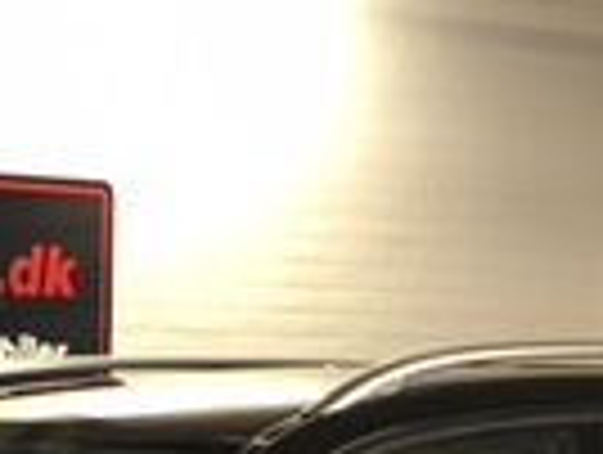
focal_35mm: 138
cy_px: 935
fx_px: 2408
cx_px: -40
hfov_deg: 14.0
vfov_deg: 9.9
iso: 160
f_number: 2.2
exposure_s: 1/33
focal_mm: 4.15
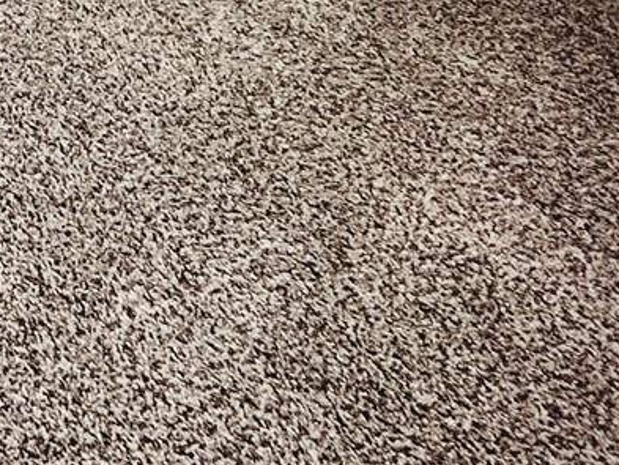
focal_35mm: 73
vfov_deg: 13.7
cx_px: -521
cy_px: -684
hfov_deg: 19.4
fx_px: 1306
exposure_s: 1/120
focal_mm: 2.22
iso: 250
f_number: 2.2
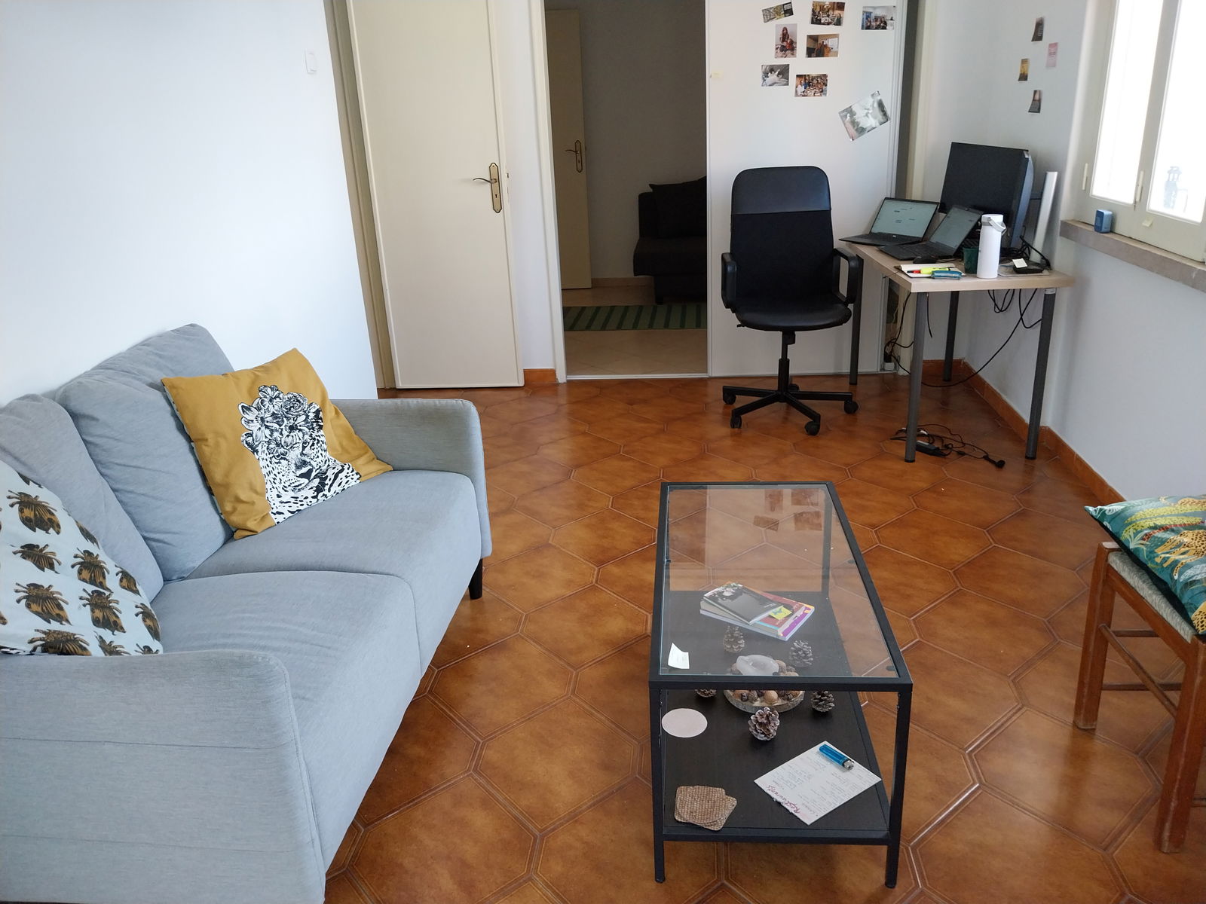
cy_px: 452
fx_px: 906
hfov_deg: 67.3
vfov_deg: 53.1
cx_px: 603
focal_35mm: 26
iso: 80
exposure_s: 1/50
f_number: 1.8
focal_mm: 4
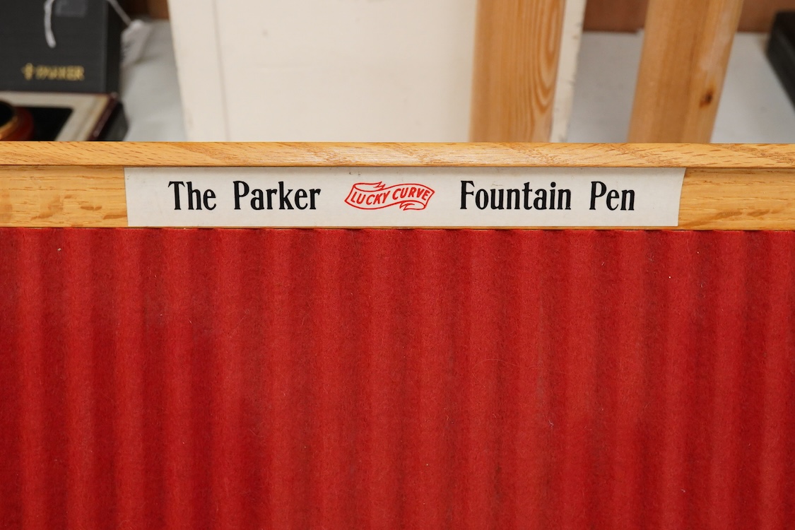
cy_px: 265
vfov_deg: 29.9
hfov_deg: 43.6
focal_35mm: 45
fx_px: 994
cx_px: 398
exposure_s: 1/100
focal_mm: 30
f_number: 13
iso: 2500
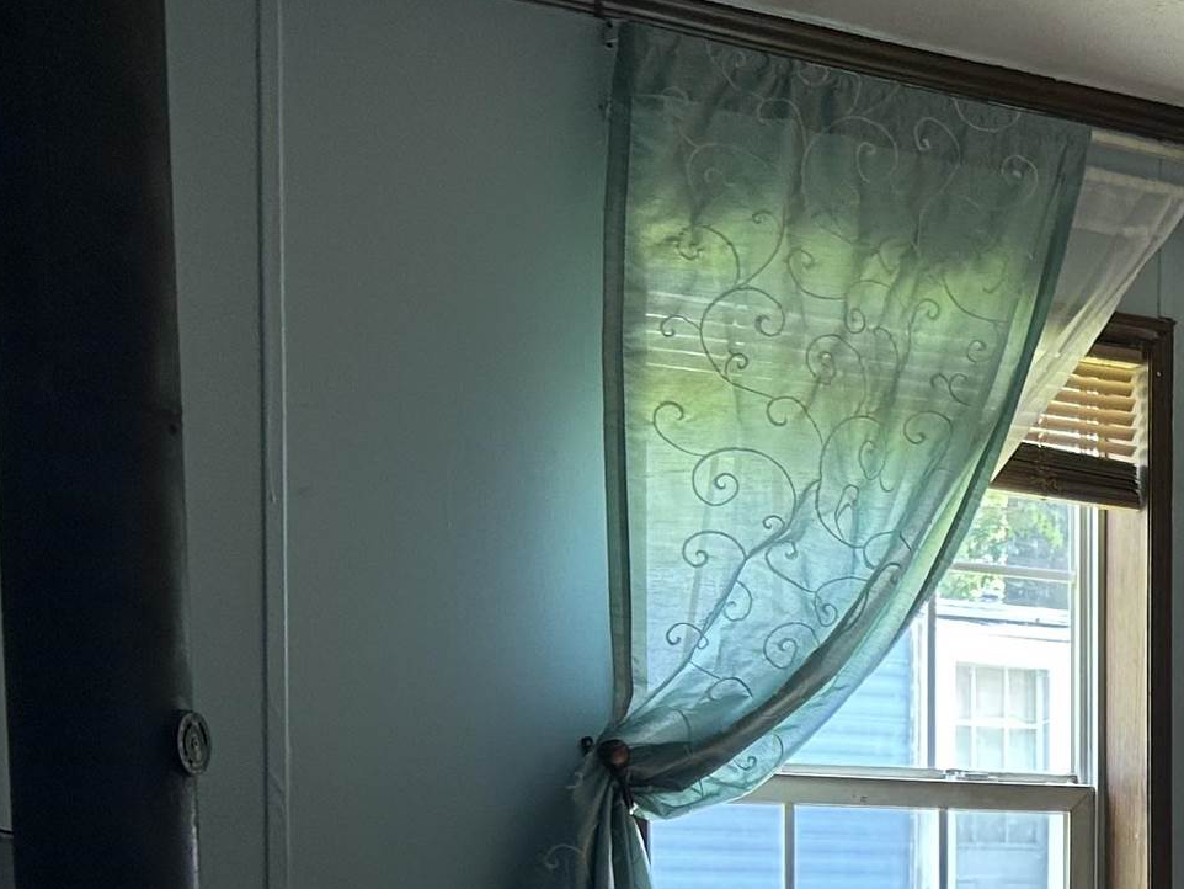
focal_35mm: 83
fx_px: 2840
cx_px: 1717
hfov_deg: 20.5
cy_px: 1002
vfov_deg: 17.1
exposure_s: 1/60
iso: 100
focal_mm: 5.7
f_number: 1.5
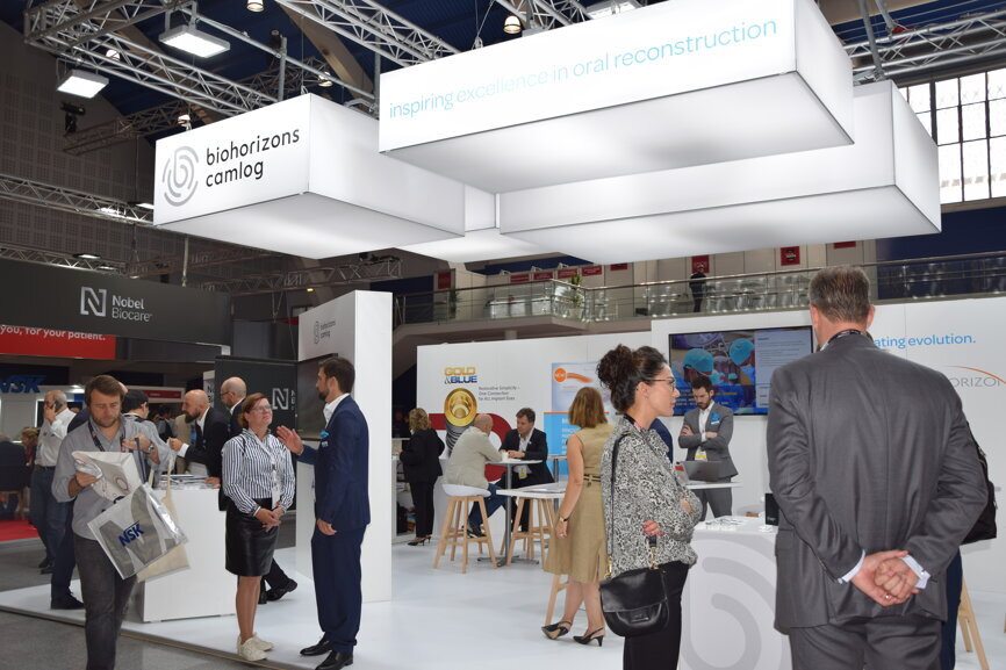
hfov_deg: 59.5
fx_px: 880
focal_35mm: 32
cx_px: 503
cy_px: 335
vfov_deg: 41.7
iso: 160
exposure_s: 1/125
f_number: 5.6
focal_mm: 21
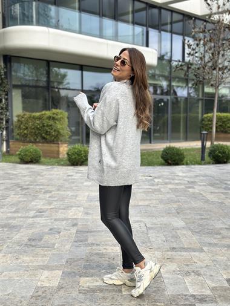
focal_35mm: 48
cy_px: 153
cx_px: 115
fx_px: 425
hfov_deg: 30.3
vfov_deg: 39.6
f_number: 1.78
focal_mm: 6.86
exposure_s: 1/195
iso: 80
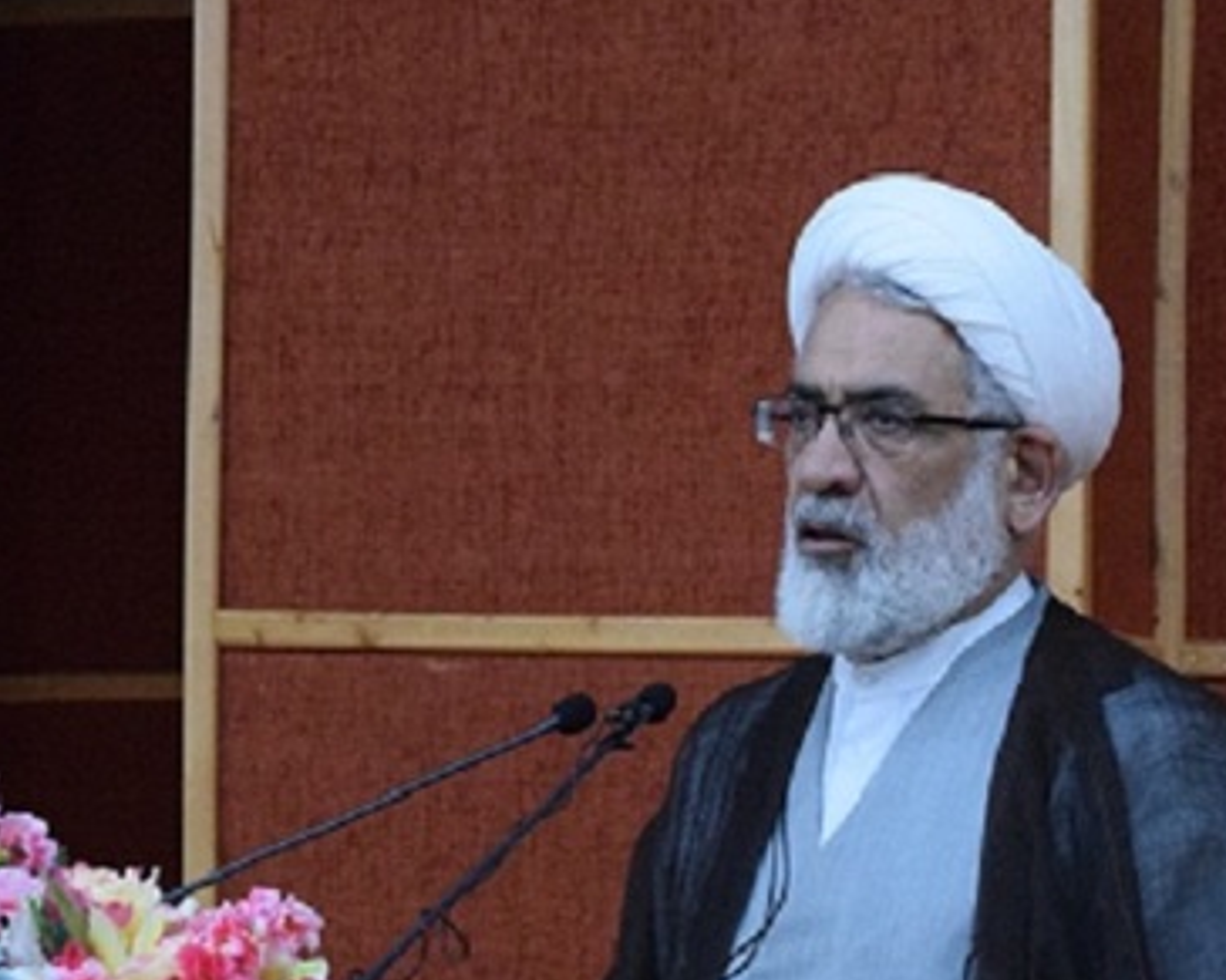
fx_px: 4781
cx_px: 839
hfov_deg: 14.6
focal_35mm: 132
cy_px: 679
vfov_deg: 11.7
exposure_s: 1/60
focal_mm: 55
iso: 4500
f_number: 5.6
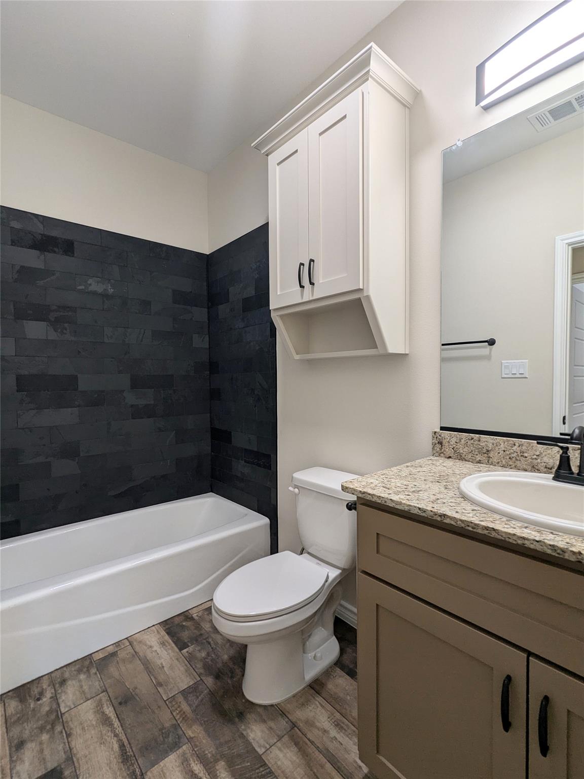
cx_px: 292
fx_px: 360
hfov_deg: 78.1
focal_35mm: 16
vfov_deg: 94.5
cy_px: 390
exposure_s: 1/30
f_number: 2.2
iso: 29
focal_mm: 2.35
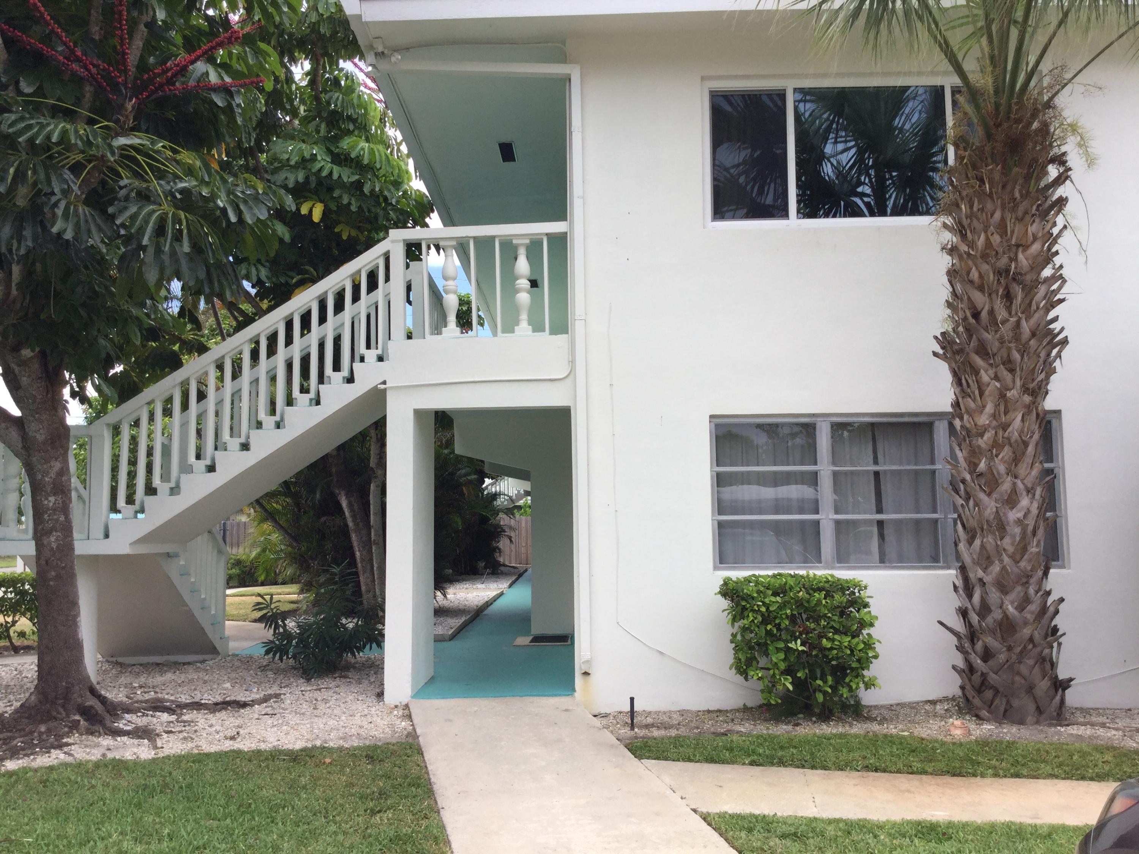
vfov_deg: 45.4
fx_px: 1020
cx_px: 570
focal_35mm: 31
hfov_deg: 58.4
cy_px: 427
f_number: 2.4
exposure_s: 1/374
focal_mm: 3.3
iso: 25
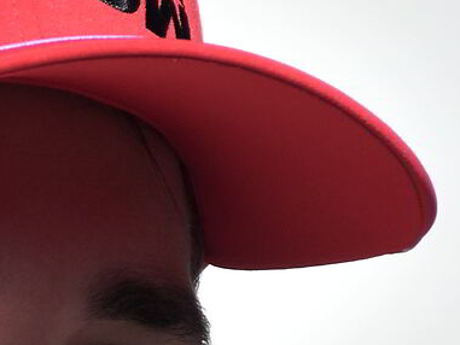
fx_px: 16908
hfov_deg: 1.6
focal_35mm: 1272
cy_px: 619
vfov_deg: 1.2
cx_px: -163
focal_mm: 140
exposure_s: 1/800
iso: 100
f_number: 5.6
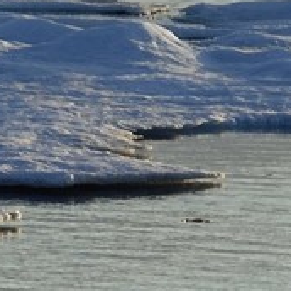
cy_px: -338
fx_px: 15046
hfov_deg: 1.1
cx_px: -915
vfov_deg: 1.1
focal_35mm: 1582
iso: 200
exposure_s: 1/250
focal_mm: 200
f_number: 10
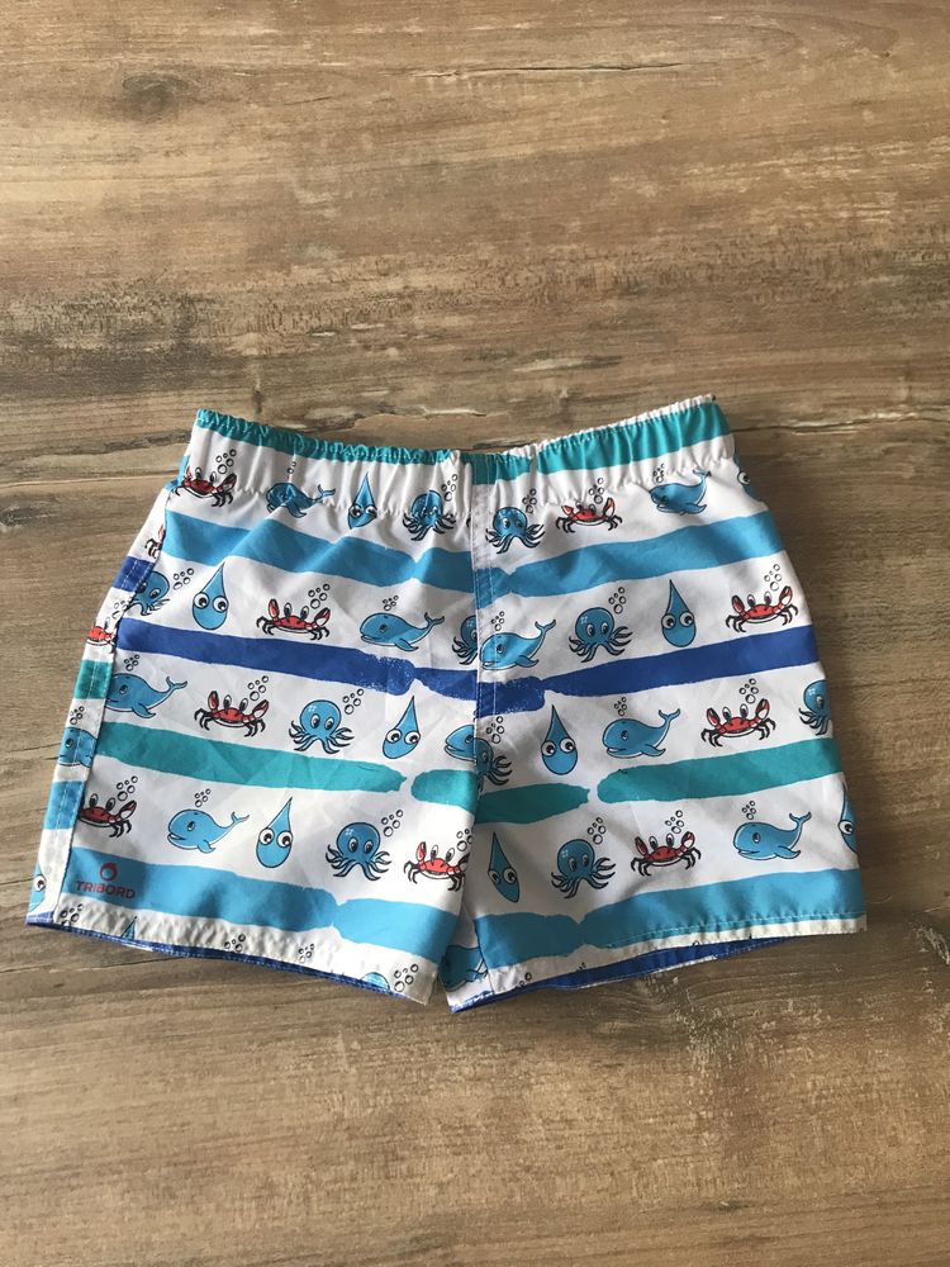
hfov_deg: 49.7
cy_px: 634
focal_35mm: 28
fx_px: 1025
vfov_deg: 63.4
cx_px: 475
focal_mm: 3.99
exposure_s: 1/33
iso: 32
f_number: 1.8
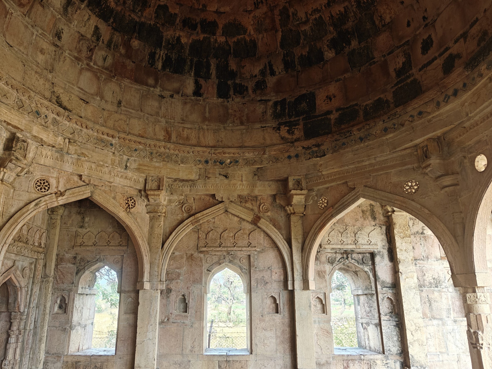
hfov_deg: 67.2
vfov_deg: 53.0
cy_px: 192
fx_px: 370
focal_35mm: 26
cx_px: 226
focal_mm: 5.59
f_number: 1.8
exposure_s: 1/159
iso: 50
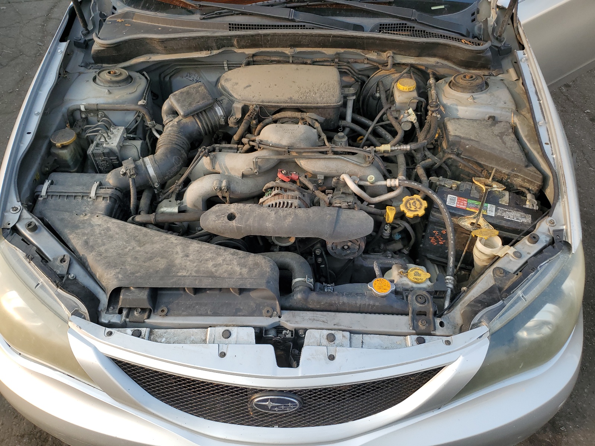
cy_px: 223
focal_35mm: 26
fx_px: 447
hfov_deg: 67.3
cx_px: 298
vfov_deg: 53.1
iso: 50
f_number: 1.5
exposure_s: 1/667
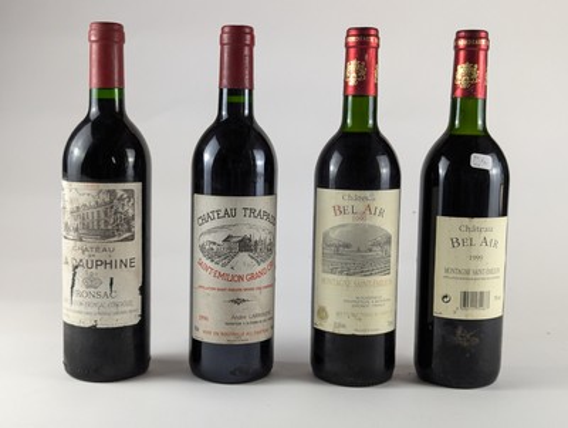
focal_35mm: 48
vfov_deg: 30.3
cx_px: 284
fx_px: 789
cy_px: 214
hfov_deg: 39.6
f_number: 1.85
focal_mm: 6.81
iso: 112
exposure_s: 1/209
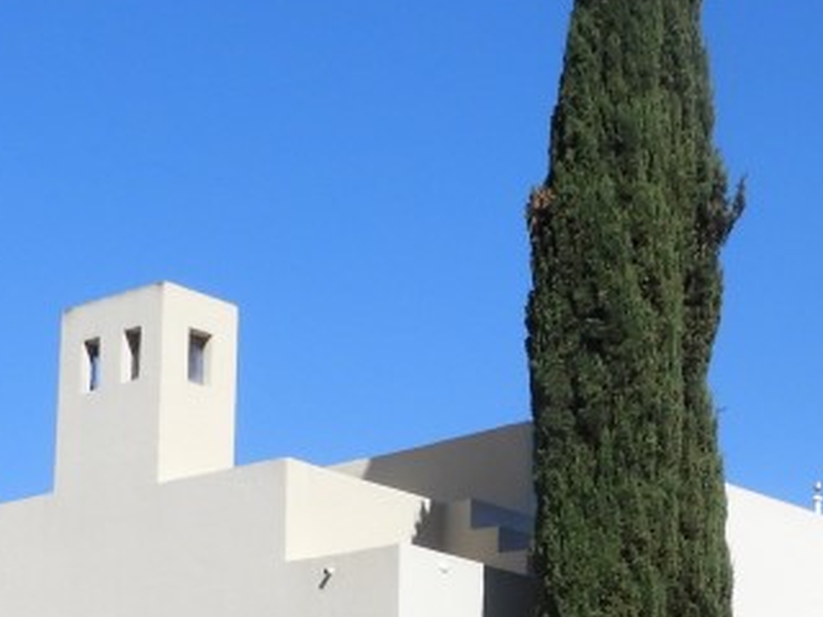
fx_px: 2996
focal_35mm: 126
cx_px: 826
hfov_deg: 15.4
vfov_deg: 11.4
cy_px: 866
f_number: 3.5
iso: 100
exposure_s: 1/1600
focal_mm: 5
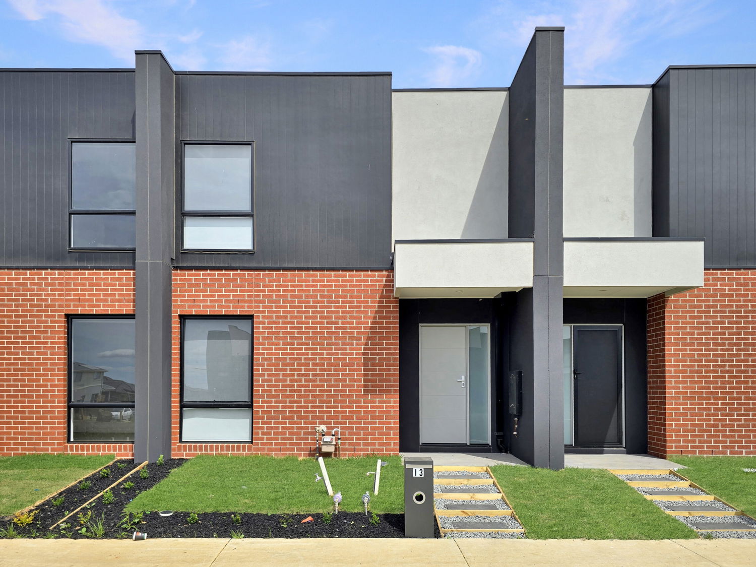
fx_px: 502
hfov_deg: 73.9
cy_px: 284
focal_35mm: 23
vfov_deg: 58.9
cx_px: 378
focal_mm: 6.3
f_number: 1.7
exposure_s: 1/981
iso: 12
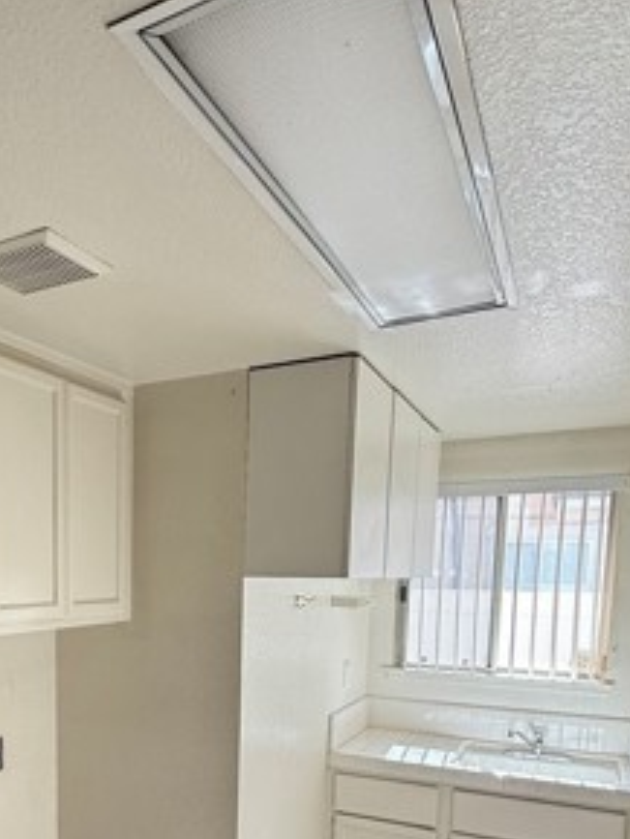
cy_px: 659
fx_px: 752
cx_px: 110
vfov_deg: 54.7
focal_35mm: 31
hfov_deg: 43.0
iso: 64
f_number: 2.2
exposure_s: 1/99
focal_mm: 2.22
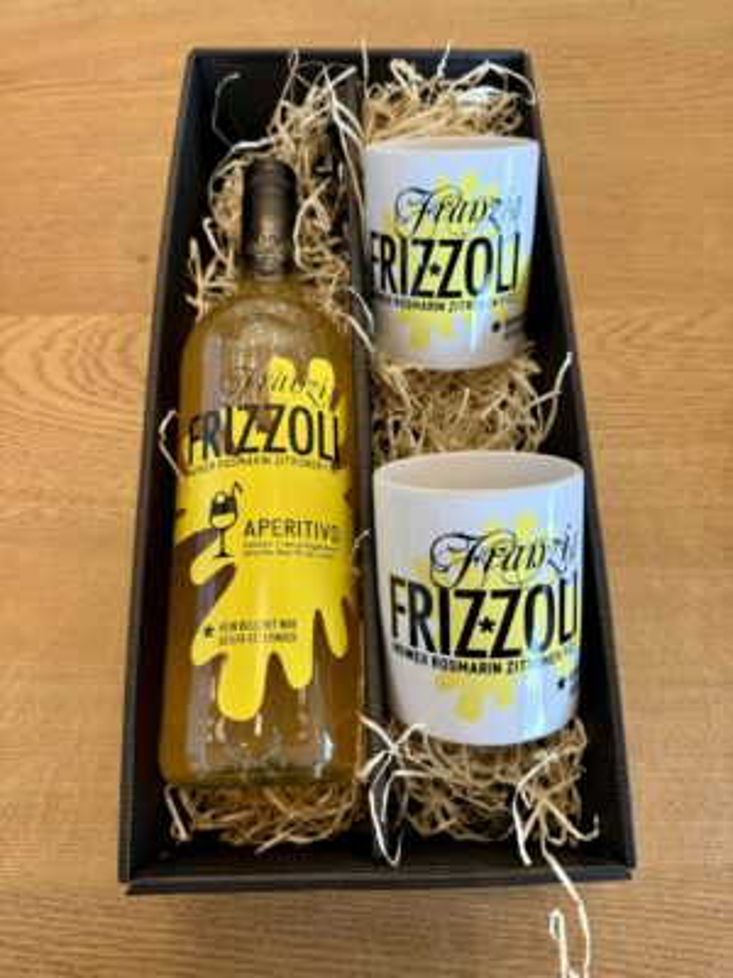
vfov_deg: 71.6
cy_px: 489
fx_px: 678
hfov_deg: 56.8
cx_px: 366
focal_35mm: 24
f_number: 1.78
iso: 125
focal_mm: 6.76
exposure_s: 1/50
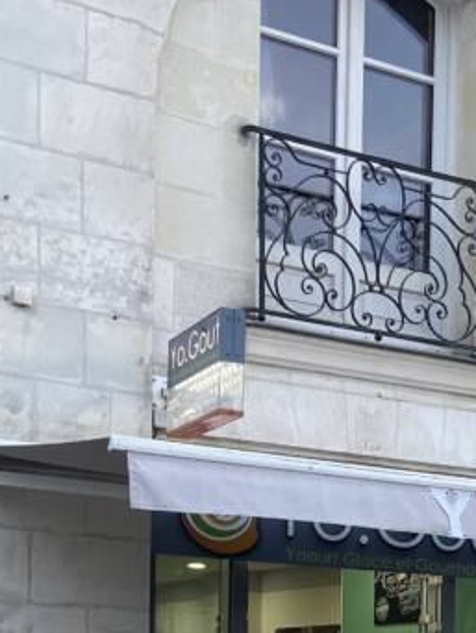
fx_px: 1502
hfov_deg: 17.8
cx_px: 413
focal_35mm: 82
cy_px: 746
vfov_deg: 22.1
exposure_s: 1/121
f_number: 1.8
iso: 64
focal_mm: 4.25
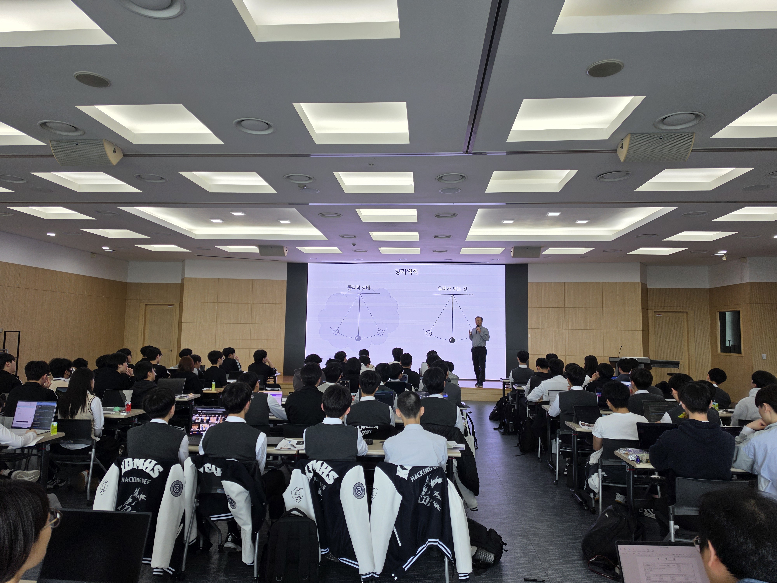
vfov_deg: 58.9
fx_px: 516
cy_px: 292
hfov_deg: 73.9
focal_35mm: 23
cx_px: 388
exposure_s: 1/120
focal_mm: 6.5
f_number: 1.4
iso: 16
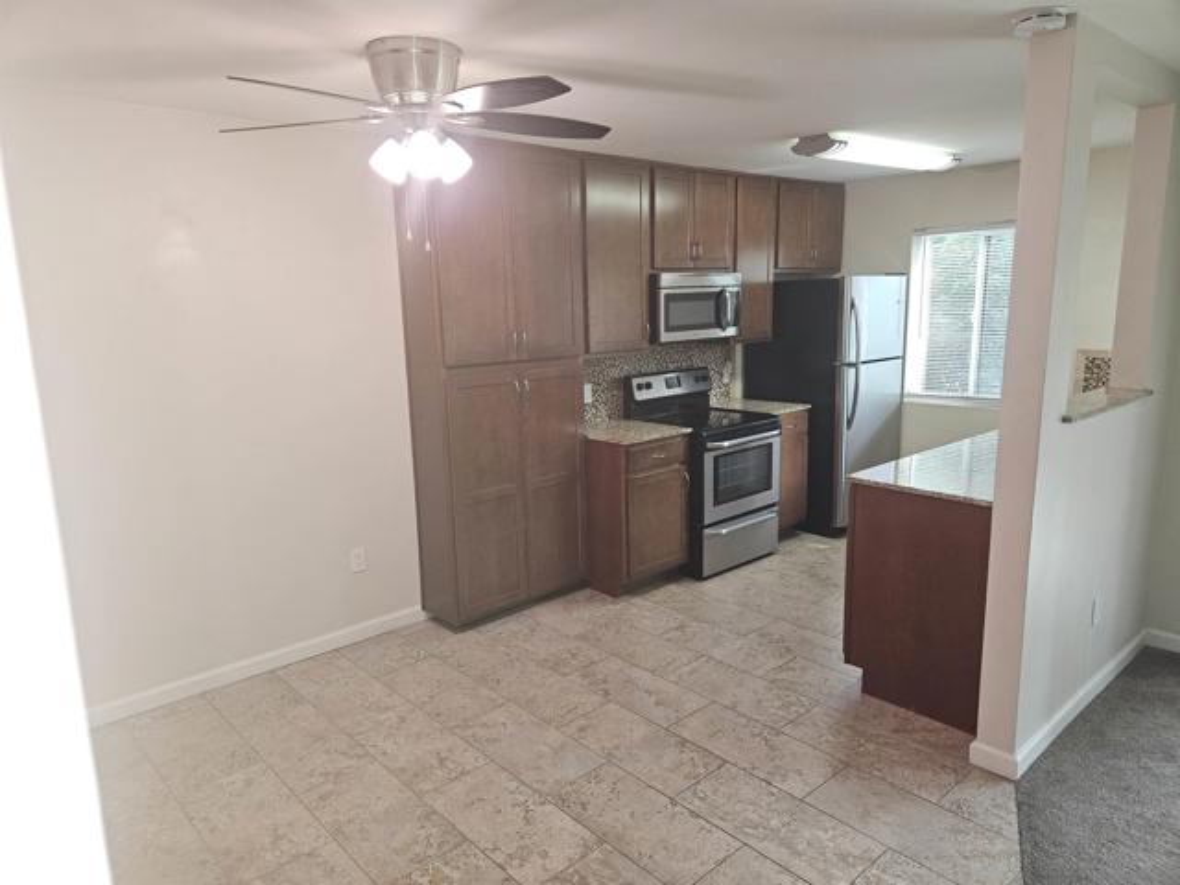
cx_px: 590
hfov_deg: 73.9
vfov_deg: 58.9
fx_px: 784
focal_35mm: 23
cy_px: 442
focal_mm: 5.4
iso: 100
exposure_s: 1/60
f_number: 1.8
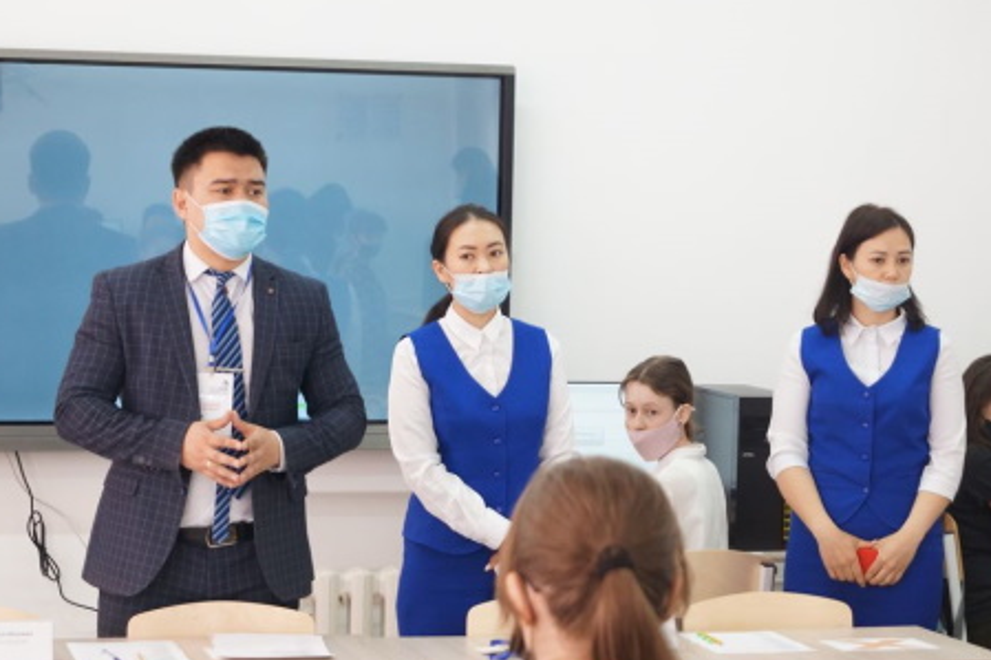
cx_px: 479
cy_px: 338
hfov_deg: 21.1
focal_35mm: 97
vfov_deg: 14.2
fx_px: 2658
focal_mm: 55
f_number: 5.6
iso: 800
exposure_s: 1/50
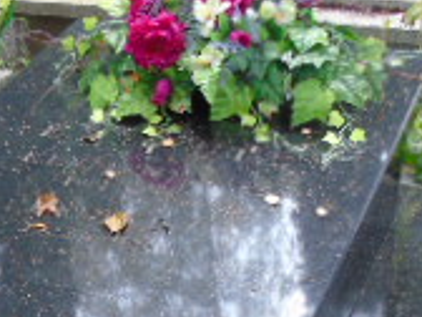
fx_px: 1158
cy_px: 403
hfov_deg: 20.4
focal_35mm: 95
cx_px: 70
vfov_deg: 14.9
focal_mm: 4.4
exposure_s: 1/30
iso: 80
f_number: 3.4
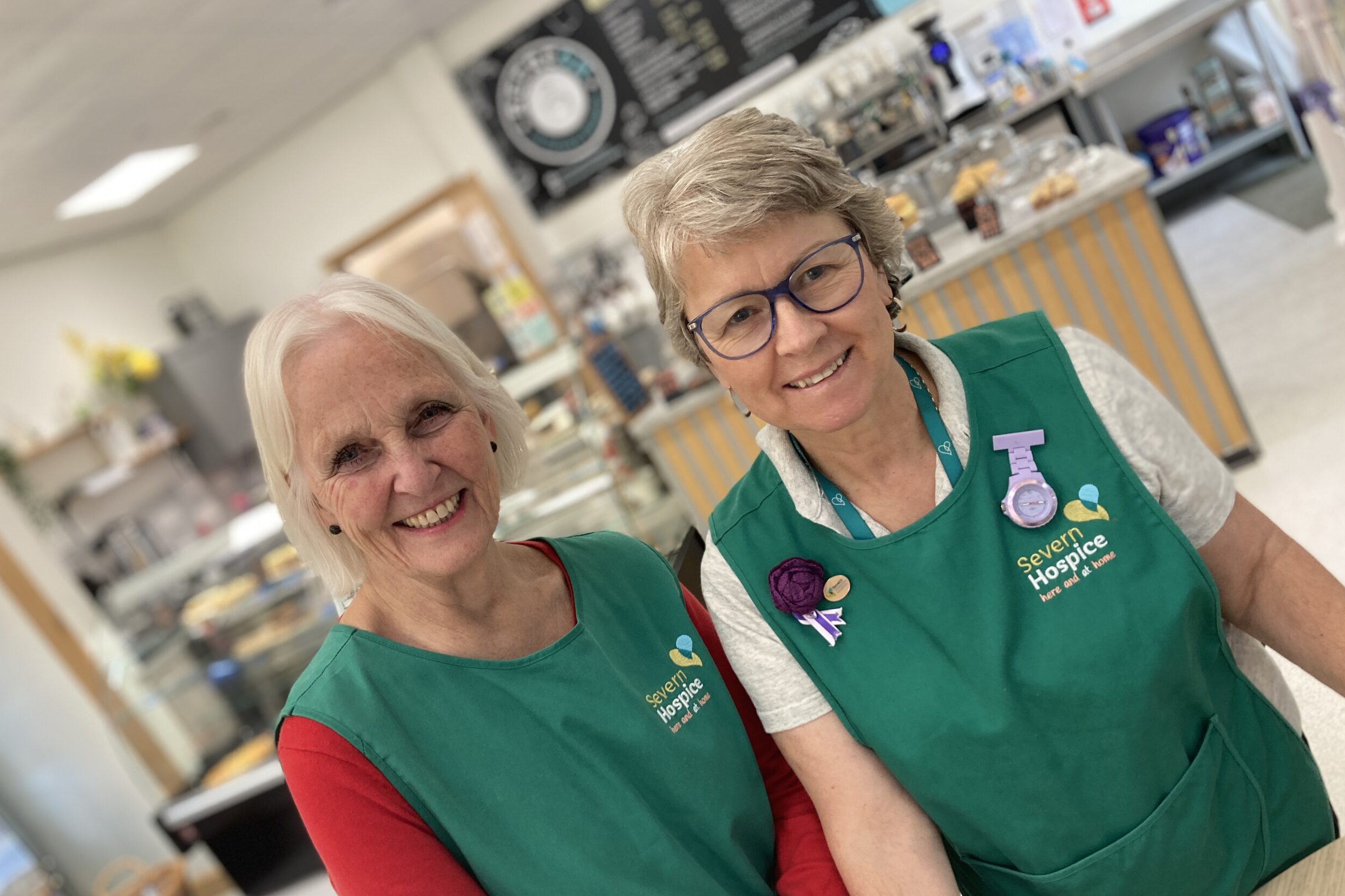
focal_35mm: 30
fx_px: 1121
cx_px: 686
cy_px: 495
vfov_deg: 43.6
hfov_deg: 61.9
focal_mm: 3.99
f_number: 1.8
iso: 80
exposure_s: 1/50
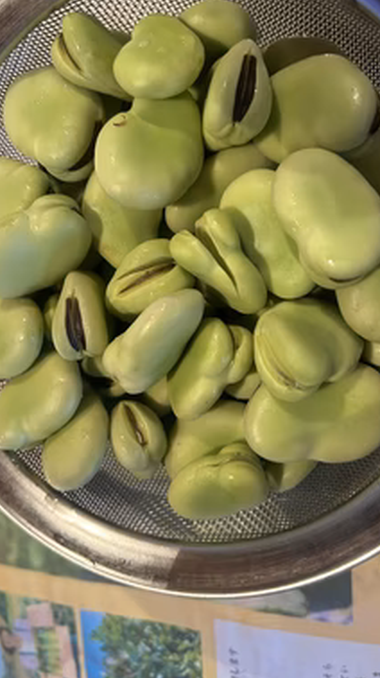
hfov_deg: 38.8
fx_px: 539
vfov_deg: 64.3
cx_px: 174
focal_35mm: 30
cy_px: 328
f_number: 1.5
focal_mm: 5.7
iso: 320
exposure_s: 1/60
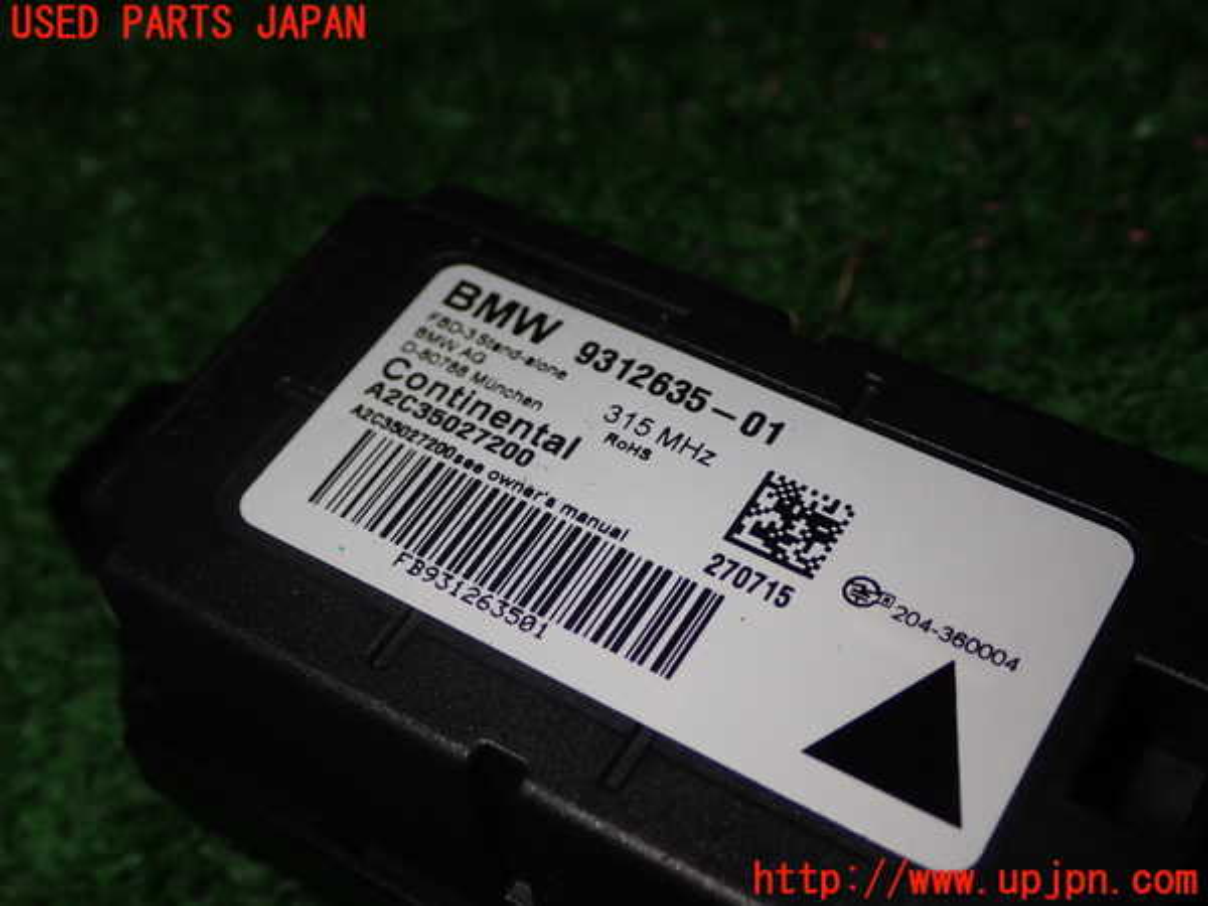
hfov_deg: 38.2
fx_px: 1745
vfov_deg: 29.1
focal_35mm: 50
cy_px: 453
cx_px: 604
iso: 200
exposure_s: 1/50
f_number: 9
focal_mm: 9.01
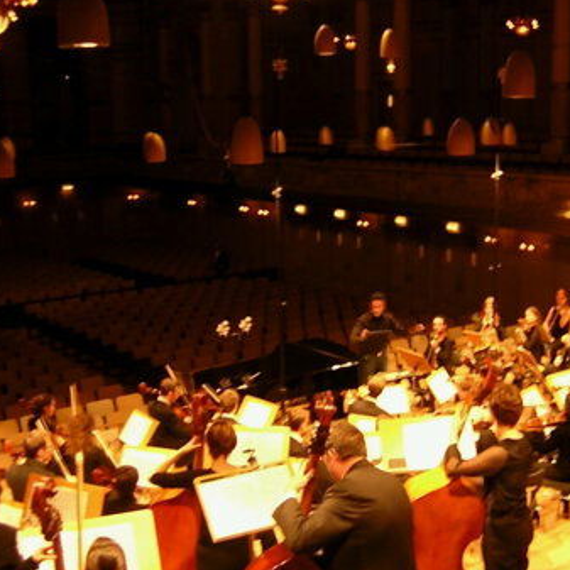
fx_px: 894
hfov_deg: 34.9
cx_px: 391
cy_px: 314
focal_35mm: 48
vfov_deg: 35.3
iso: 120
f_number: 2.6
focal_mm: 4.7
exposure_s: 1/3.2
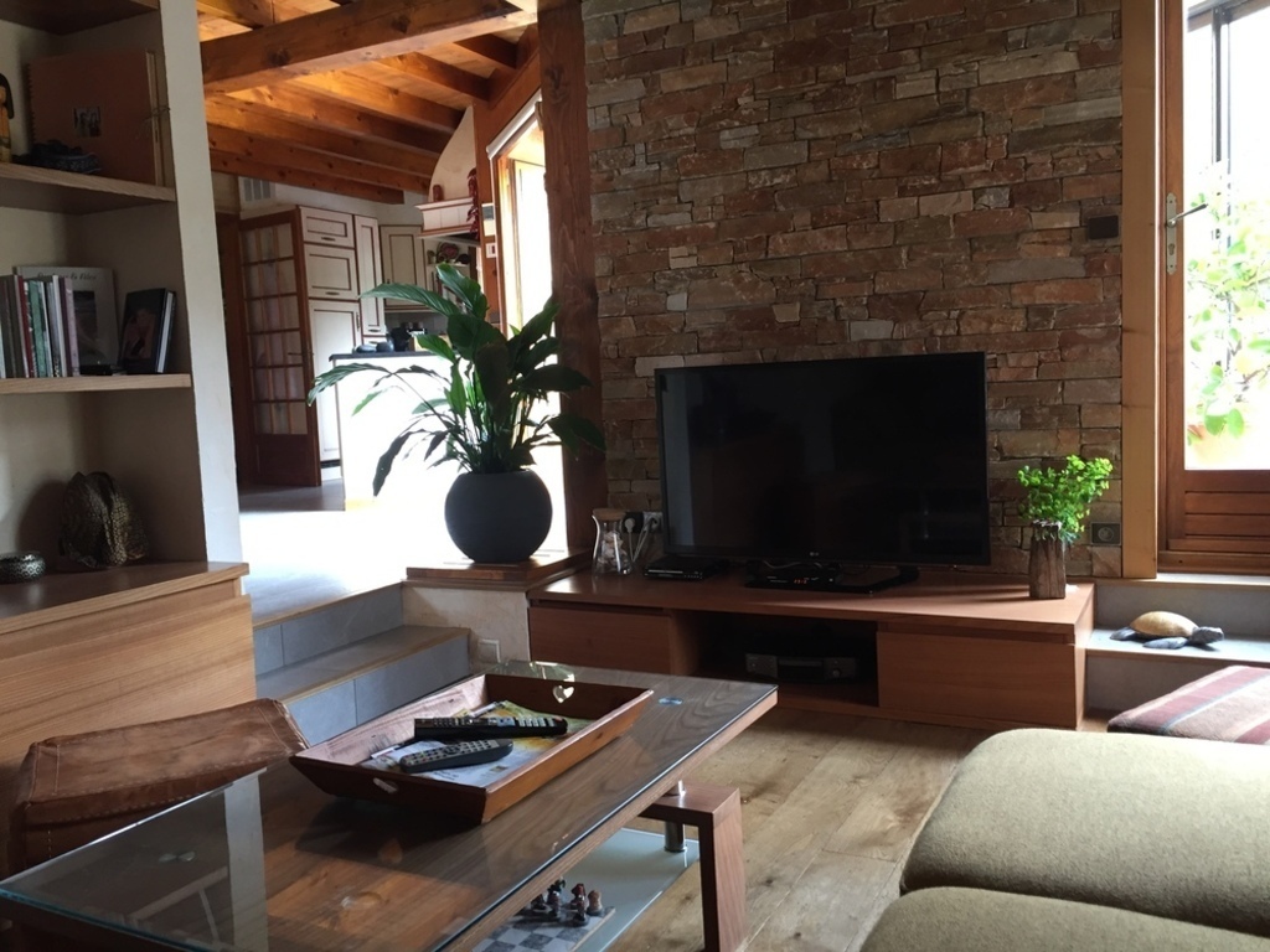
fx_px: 1064
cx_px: 635
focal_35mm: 29
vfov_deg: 48.2
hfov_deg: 61.7
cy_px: 476
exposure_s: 1/33
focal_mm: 4.15
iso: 125
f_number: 2.2
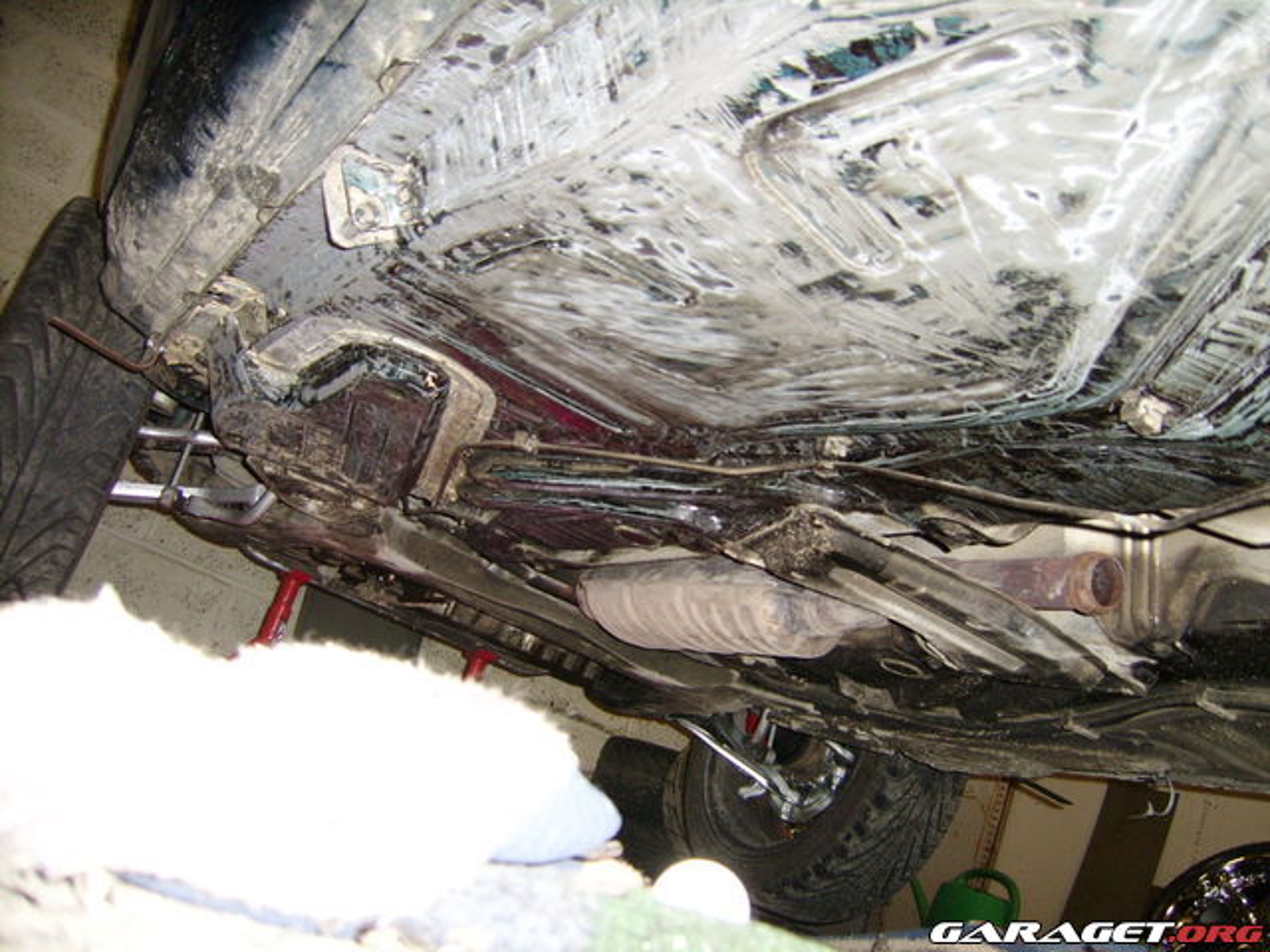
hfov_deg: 52.6
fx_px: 1284
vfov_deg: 40.7
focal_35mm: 35
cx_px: 635
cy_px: 476
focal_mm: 5.95
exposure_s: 1/30
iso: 154
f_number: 2.8
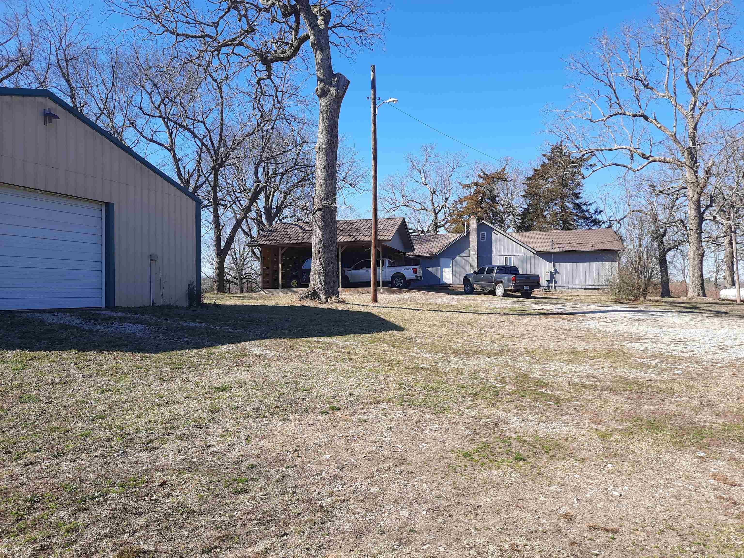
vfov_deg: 54.9
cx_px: 372
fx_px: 537
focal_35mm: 25
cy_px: 279
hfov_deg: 69.4
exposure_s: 1/530
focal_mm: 4.6
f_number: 2
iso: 32
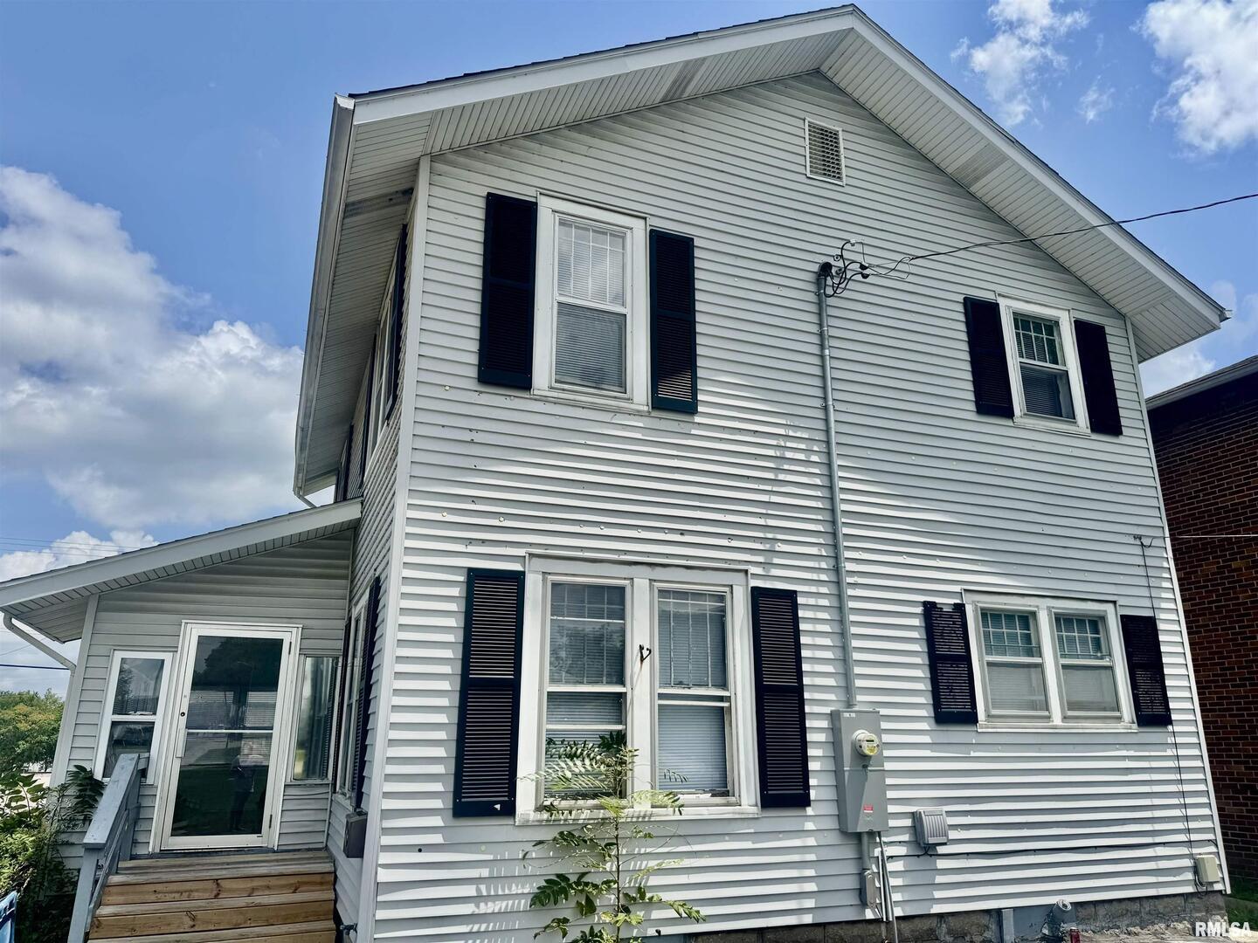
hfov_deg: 71.6
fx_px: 872
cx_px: 629
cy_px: 472
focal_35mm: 24
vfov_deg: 56.8
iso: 80
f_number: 1.78
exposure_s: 1/7092
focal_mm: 6.76
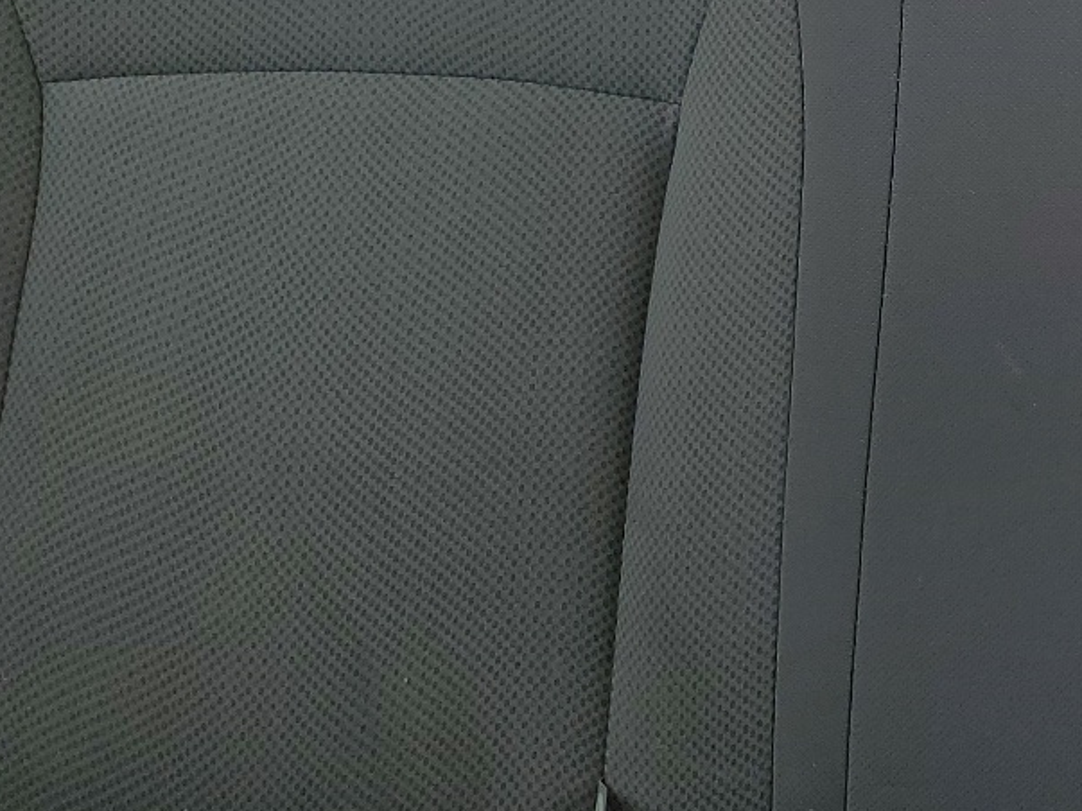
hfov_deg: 25.5
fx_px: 2156
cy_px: -100
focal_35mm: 69
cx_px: 1270
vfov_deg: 20.2
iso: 50
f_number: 1.5
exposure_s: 1/476
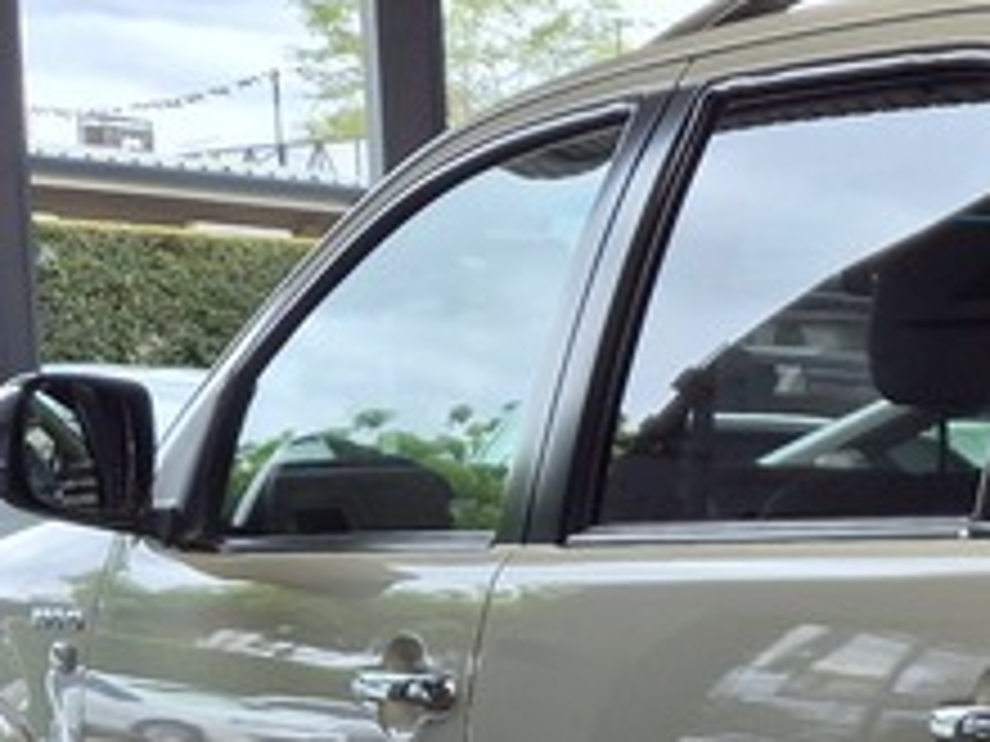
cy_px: 998
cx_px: 1746
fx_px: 3060
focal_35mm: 107
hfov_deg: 15.8
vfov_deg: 13.3
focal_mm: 5.4
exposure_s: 1/417
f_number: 1.8
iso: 25
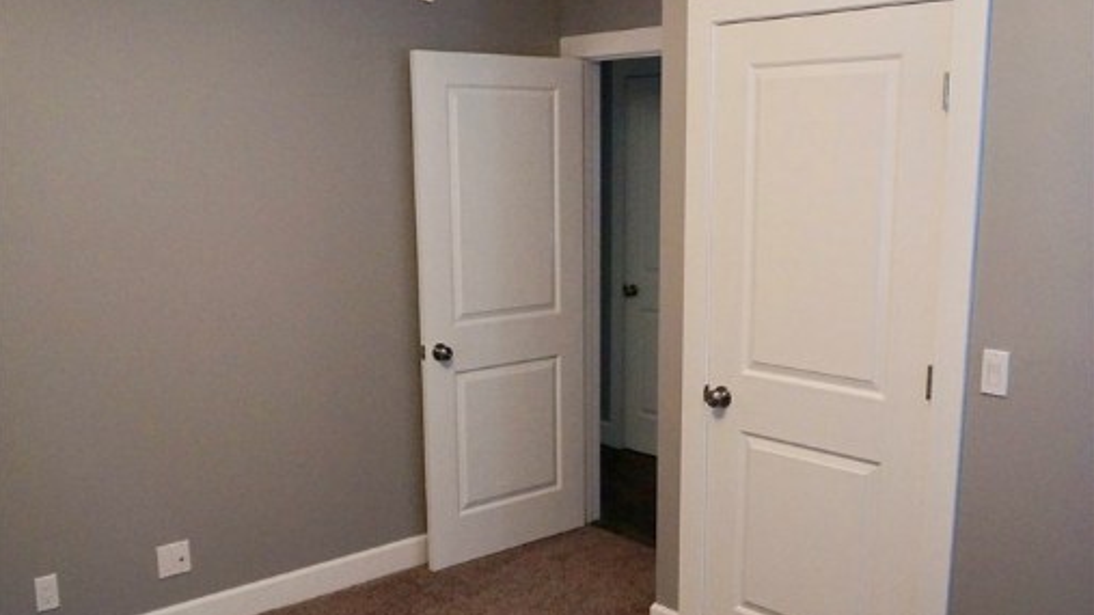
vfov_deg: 31.0
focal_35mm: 38
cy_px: 388
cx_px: 546
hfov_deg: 52.8
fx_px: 1102
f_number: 3.5
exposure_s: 1/80
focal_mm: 16
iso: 3200
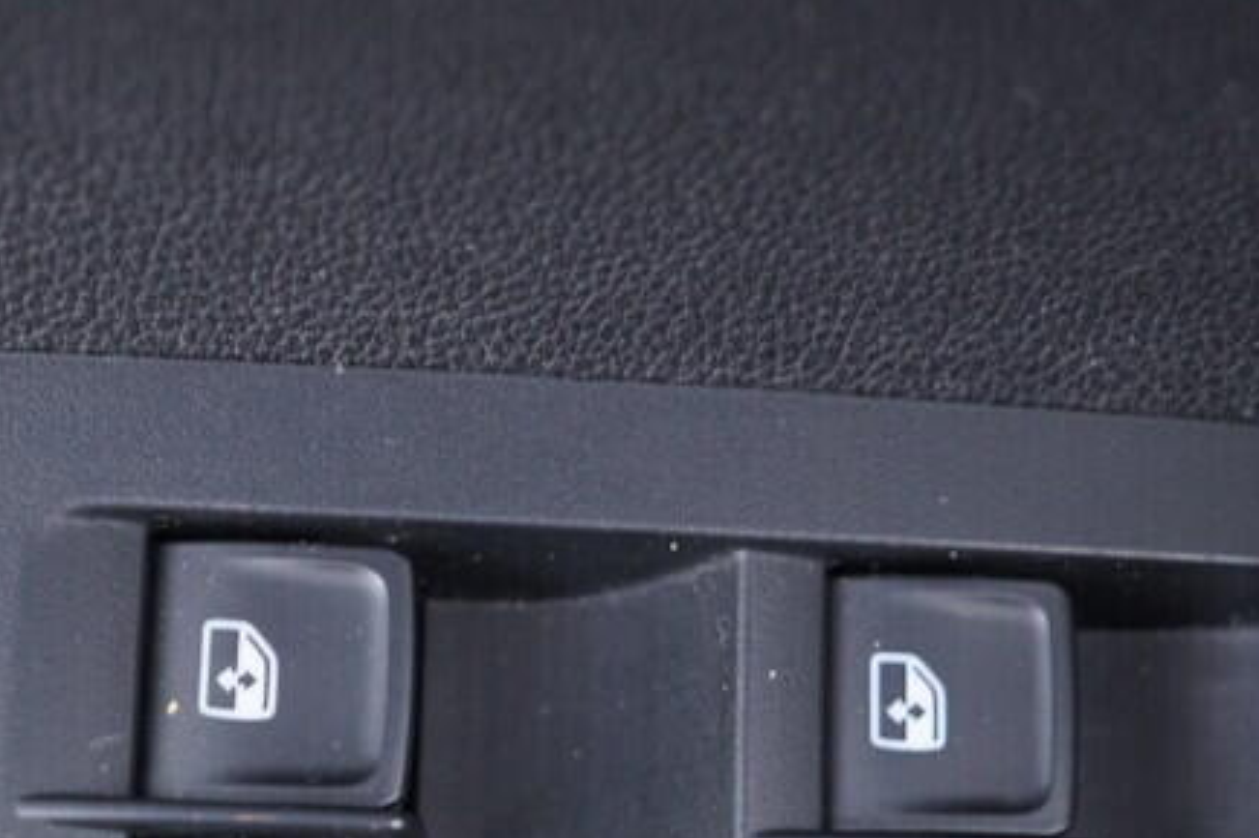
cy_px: 729
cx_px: 624
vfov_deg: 15.9
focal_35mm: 85
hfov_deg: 23.9
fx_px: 2971
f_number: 2.8
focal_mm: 24
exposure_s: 1/40
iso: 500
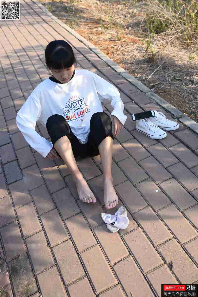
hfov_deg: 37.9
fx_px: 288
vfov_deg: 54.4
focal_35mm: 35
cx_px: 99
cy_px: 148
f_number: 5.6
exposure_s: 1/160
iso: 160
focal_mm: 35
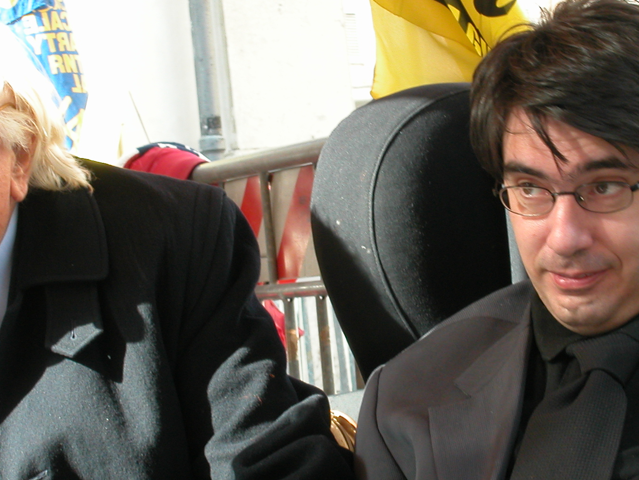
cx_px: 324
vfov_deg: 9.2
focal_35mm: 161
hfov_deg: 12.3
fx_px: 2972
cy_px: 270
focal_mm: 21.4
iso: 100
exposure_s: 1/23.9
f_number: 7.6
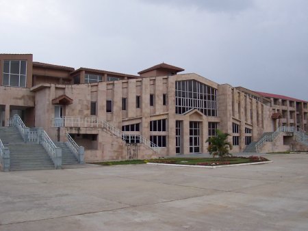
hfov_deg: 50.1
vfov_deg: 38.7
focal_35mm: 37
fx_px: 329
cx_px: 154
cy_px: 116
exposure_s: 1/350
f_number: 2.8
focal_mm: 5.6
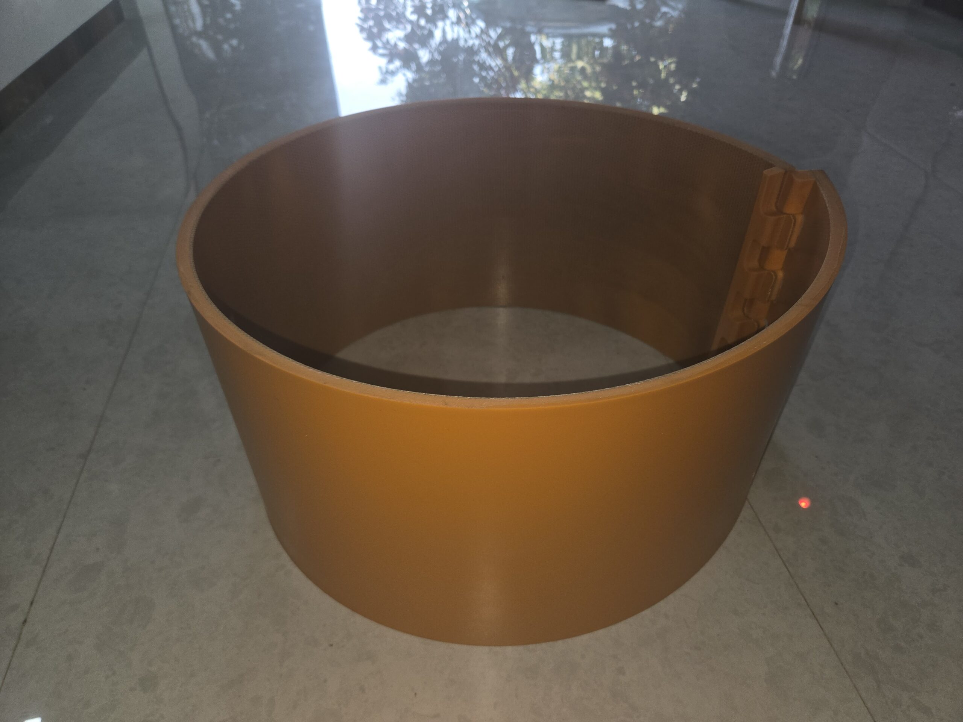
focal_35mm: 23
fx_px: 640
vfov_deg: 58.9
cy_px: 361
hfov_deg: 73.9
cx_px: 482
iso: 50
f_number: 1.8
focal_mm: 5.4
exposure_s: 1/100
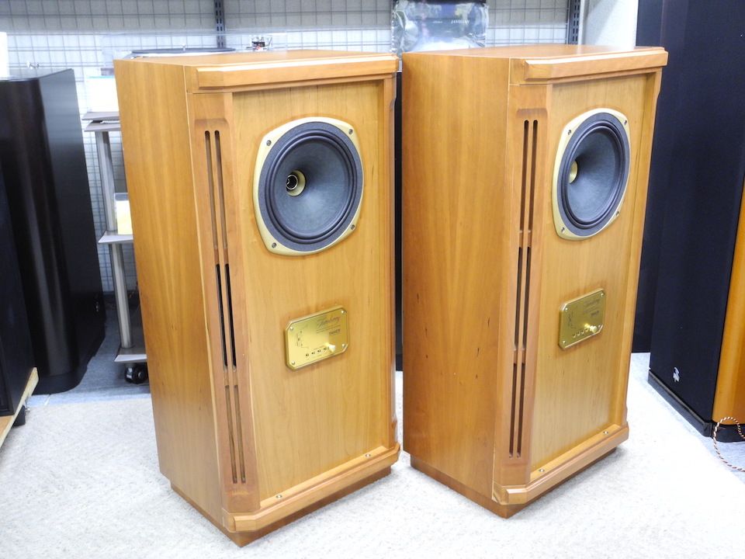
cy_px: 280
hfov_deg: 49.0
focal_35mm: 38
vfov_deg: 37.7
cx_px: 372
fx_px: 818
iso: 400
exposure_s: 1/8.7
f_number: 3.2
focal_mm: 8.1
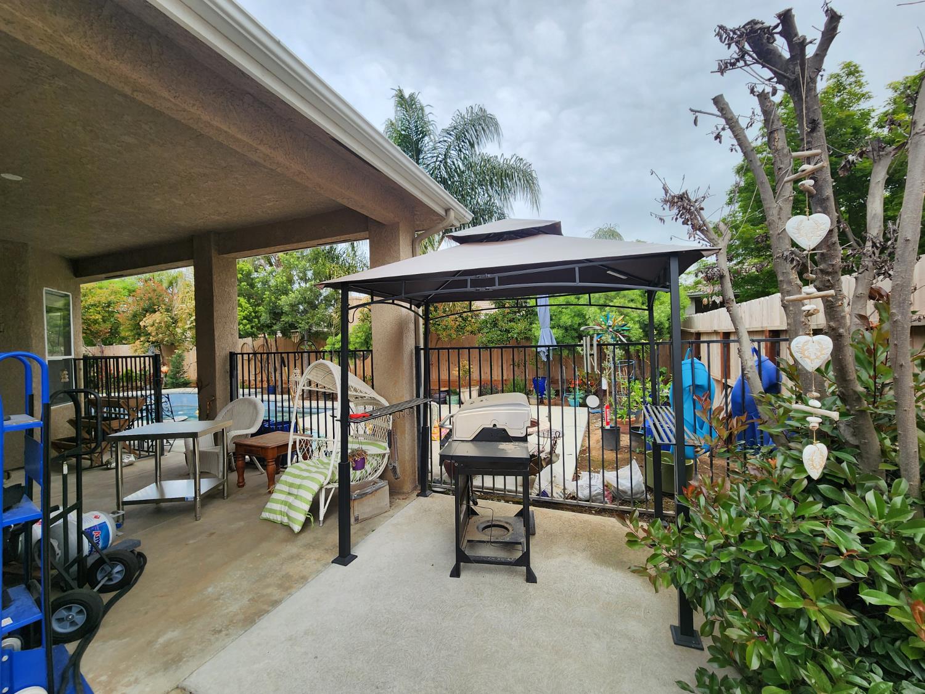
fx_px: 347
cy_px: 347
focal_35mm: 13
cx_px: 462
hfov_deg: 106.2
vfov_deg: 89.9
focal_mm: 2.2
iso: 50
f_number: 2.2
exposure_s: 1/571
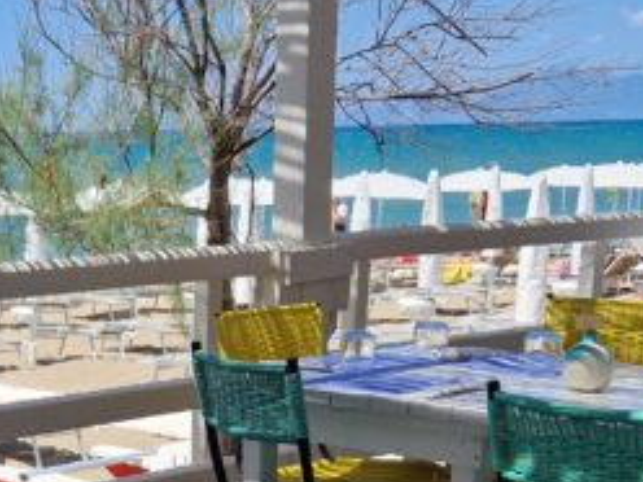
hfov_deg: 21.1
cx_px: -26
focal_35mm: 89
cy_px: 549
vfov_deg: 16.1
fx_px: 1653
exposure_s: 1/1260
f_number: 1.8
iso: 50
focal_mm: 5.4
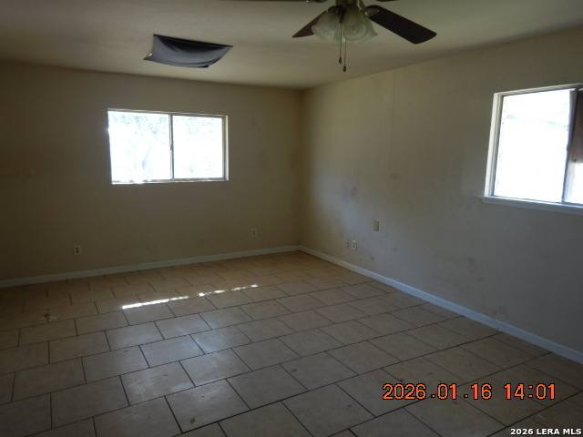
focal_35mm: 24
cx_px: 292
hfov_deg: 71.6
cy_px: 218
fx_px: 404
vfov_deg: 56.8
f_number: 2.8
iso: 125
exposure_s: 1/30
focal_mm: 4.3
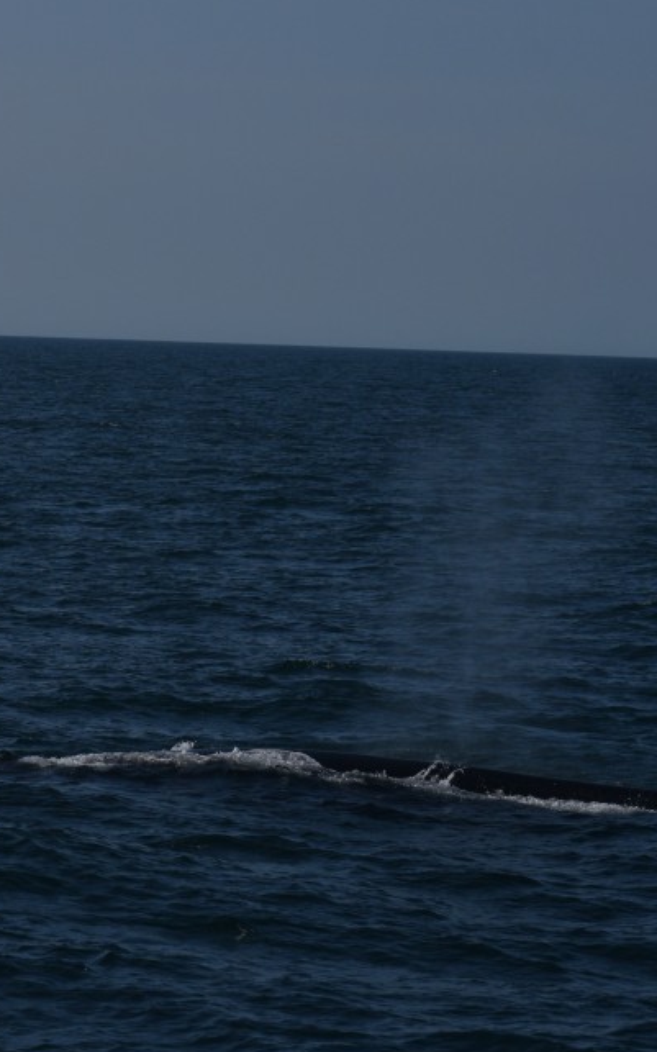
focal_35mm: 193
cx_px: 206
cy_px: 552
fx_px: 5528
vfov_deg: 10.9
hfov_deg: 6.8
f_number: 7.1
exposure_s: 1/4000
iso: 200
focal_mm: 75
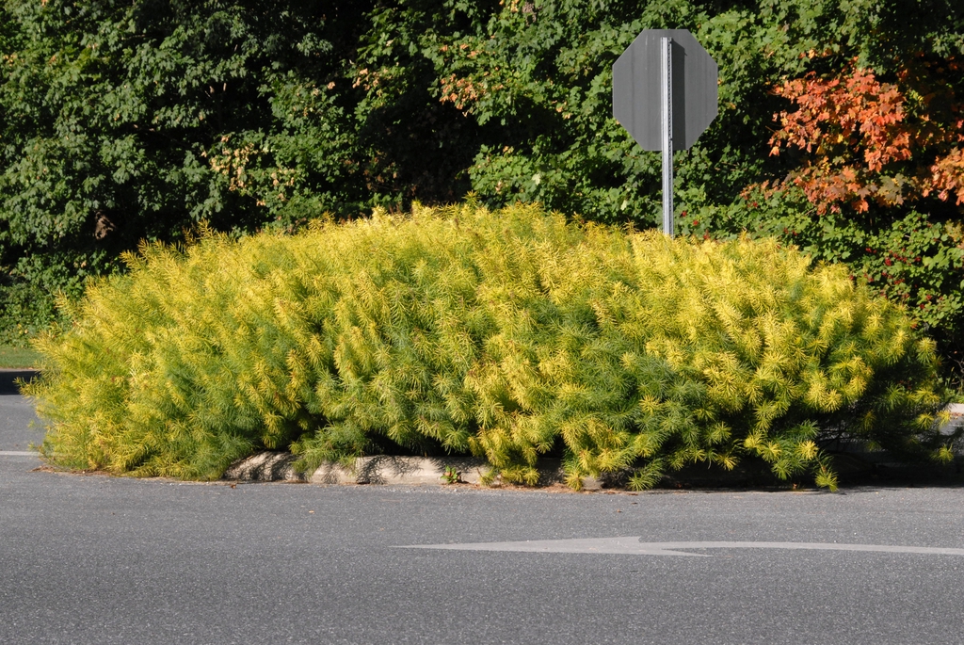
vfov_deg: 11.7
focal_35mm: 117
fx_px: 3136
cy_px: 322
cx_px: 482
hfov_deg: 17.5
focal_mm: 78
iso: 400
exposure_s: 1/350
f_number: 10
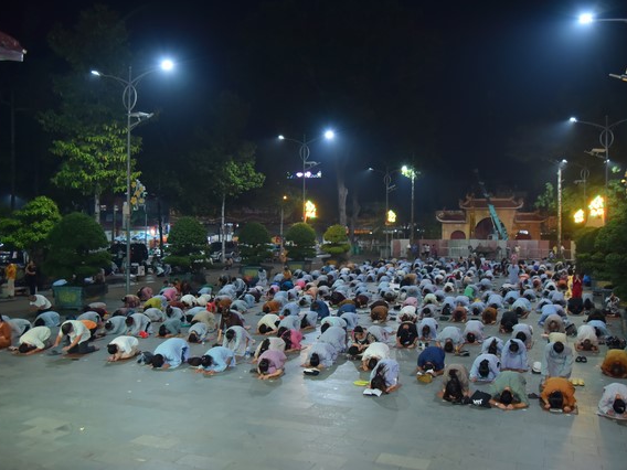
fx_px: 598
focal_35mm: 33
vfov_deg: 42.9
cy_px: 232
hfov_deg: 55.3
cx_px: 325
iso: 1000
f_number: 4
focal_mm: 30
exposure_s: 1/100
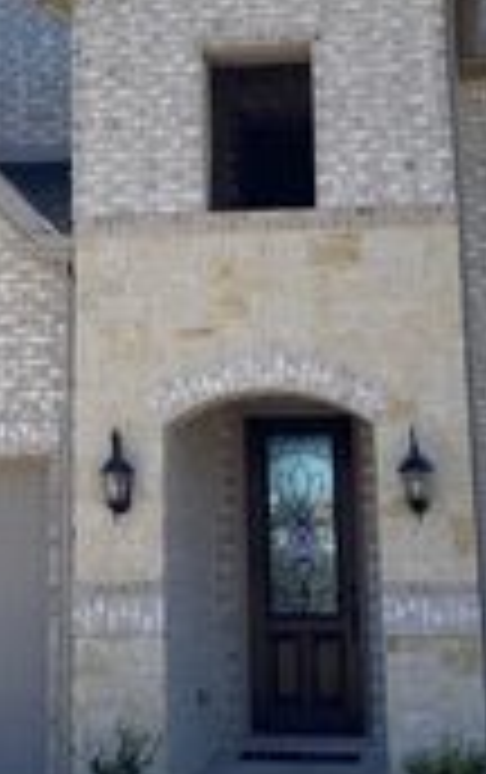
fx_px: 1690
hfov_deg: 16.3
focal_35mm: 80
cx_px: 144
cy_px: 164
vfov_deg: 25.4
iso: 32
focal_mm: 4.25
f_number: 1.8
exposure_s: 1/2463
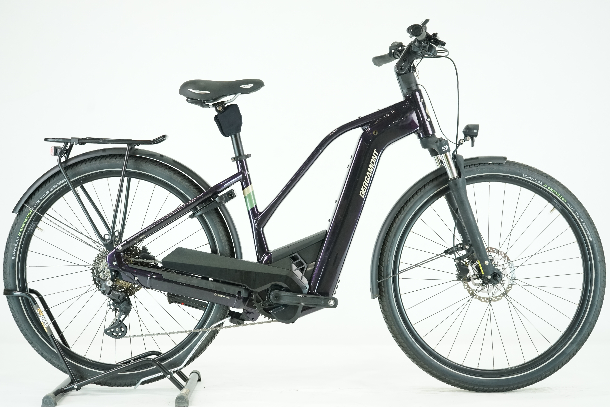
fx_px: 983
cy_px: 204
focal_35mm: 58
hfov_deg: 34.5
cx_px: 305
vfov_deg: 23.4
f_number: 5
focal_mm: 58
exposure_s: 1/200
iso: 2500
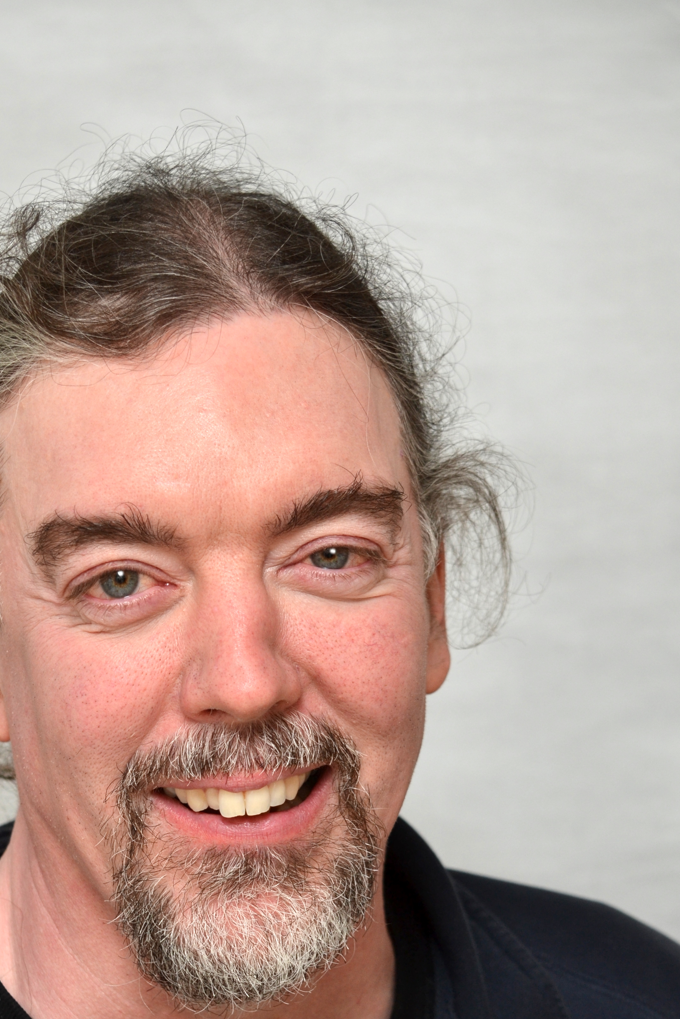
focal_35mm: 183
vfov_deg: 11.2
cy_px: 725
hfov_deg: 7.5
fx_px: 5175
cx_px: 222
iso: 200
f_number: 5.6
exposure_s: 1/60
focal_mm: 85
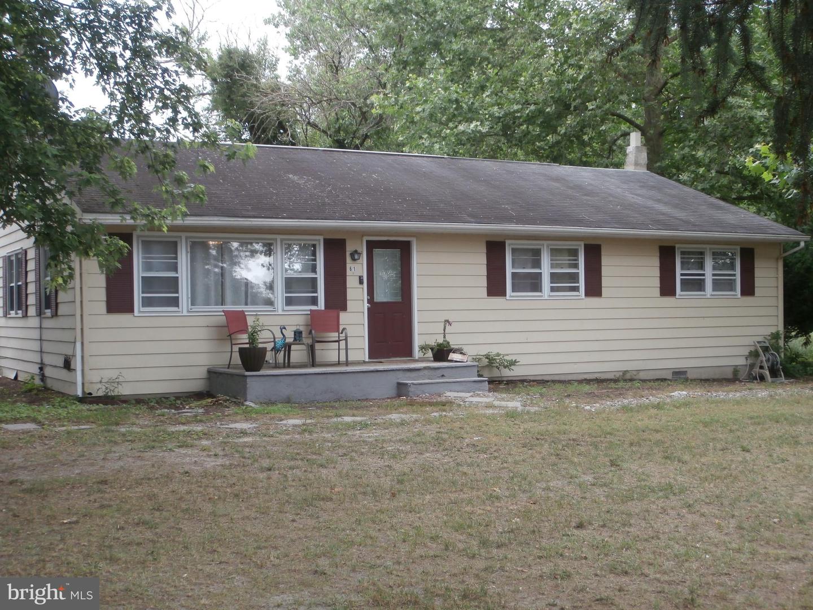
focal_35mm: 47
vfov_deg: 30.9
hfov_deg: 40.4
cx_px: 406
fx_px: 1104
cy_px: 305
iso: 100
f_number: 4.2
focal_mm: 8.29
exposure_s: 1/40
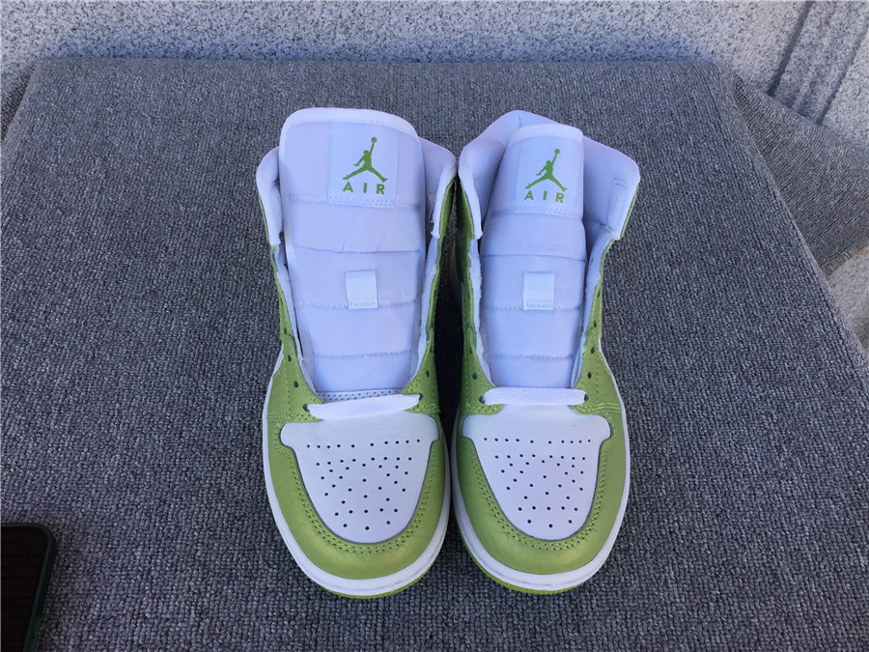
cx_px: 434
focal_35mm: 31
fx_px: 778
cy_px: 326
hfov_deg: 58.4
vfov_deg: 45.4
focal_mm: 3.3
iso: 25
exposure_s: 1/204
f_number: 2.4
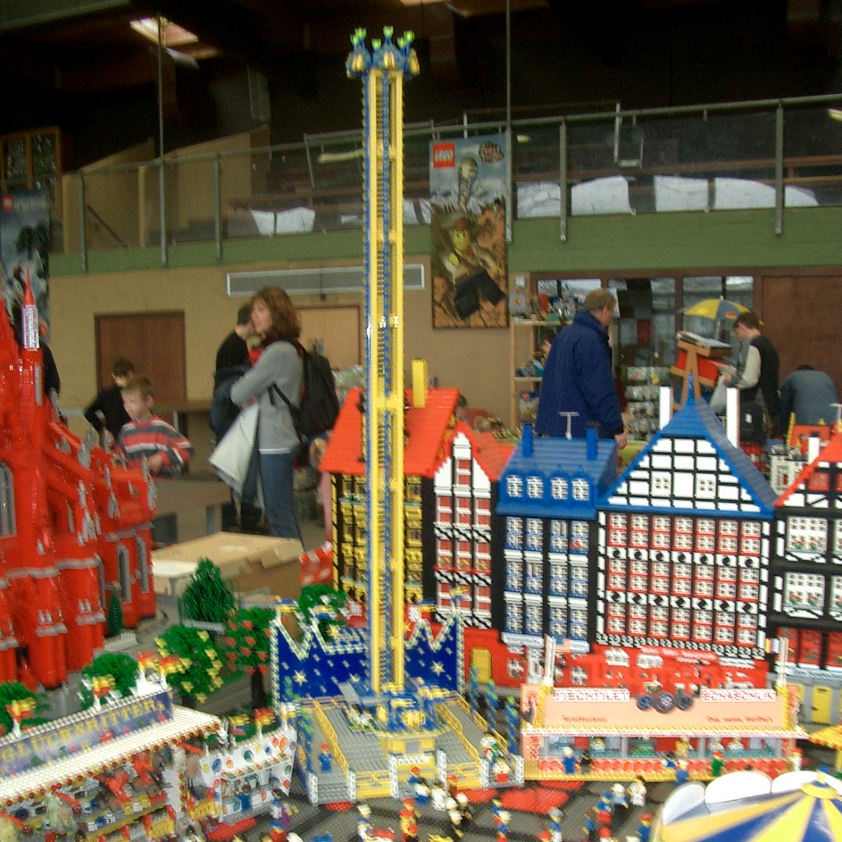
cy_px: 557
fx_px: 1156
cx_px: 426
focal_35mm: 42
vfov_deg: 39.6
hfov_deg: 40.0
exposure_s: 1/40
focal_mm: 5.8
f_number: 2.6
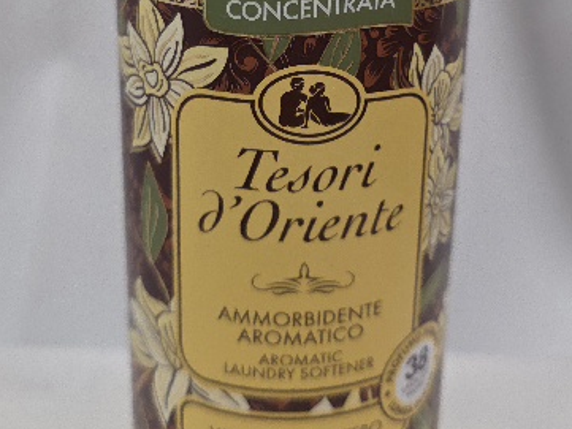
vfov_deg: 27.7
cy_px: 60
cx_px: 304
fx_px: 843
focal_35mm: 51
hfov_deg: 37.5
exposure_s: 1/101
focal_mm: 6.3
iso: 400
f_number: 1.7
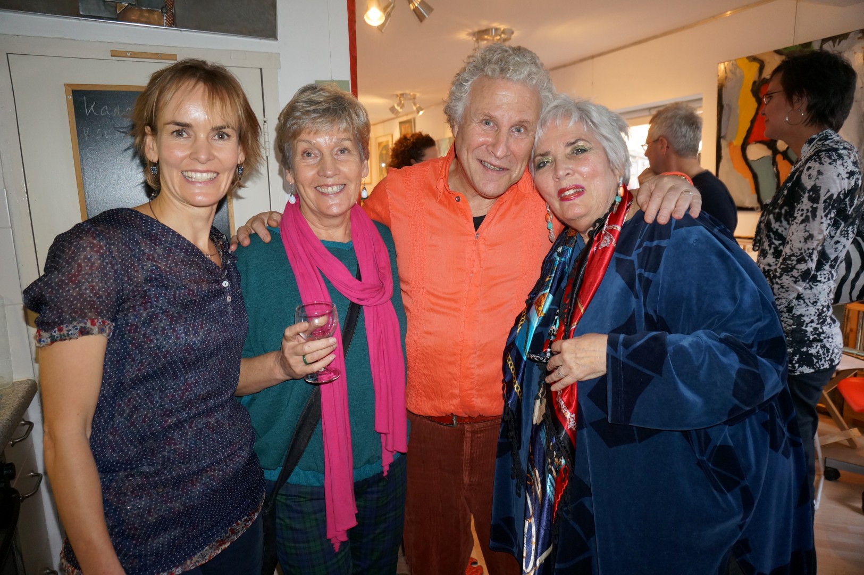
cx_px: 432
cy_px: 288
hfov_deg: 73.8
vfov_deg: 53.0
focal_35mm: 24
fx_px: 575
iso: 800
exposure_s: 1/60
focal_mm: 16
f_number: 3.5
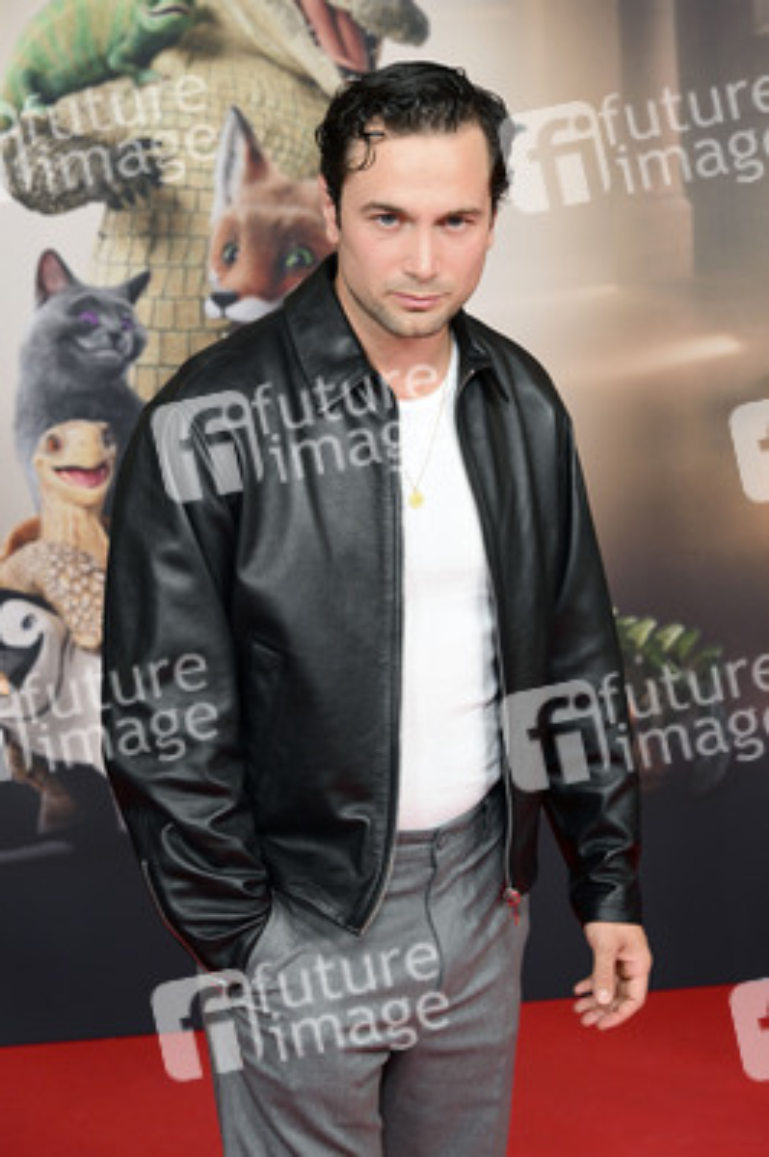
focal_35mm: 75
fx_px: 2407
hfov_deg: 18.2
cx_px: 384
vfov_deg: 27.0
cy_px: 578
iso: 800
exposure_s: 1/160
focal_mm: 75
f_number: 6.3
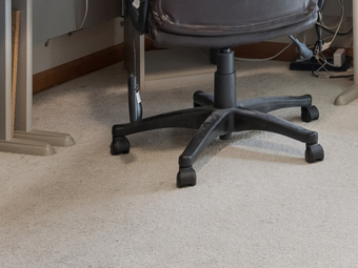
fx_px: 923
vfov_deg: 15.3
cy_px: -139
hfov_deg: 19.9
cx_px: 481
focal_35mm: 89
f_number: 8
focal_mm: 13
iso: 250
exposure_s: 1/3.33
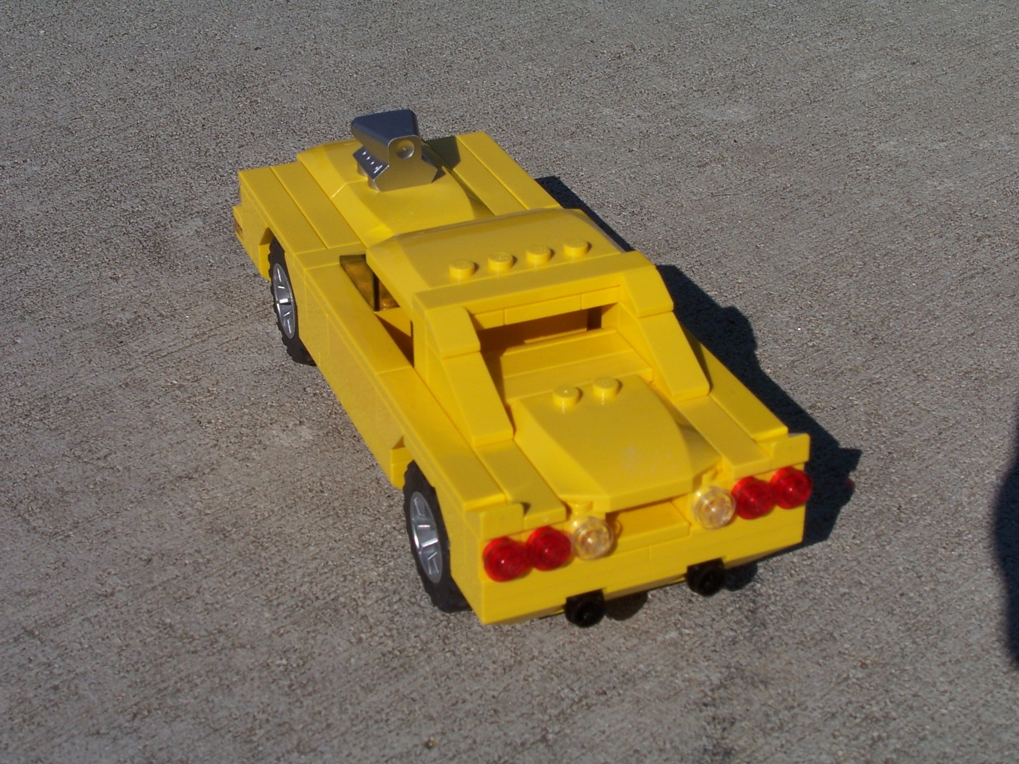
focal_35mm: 60
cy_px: 382
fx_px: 1766
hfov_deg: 32.2
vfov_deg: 24.4
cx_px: 510
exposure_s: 1/1000
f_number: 5.6
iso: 80
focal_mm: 10.3
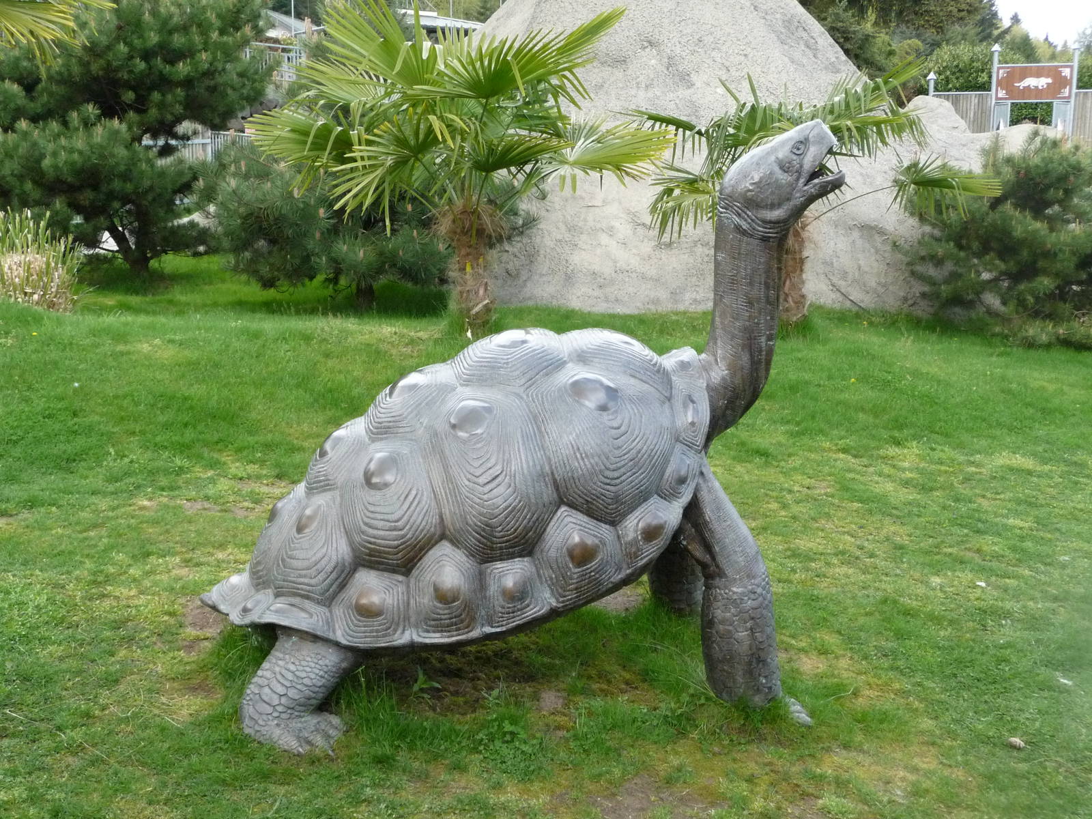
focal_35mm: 40
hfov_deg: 46.8
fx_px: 1262
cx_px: 546
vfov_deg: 36.0
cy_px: 410
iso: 400
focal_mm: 6.7
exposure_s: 1/500
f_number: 3.9
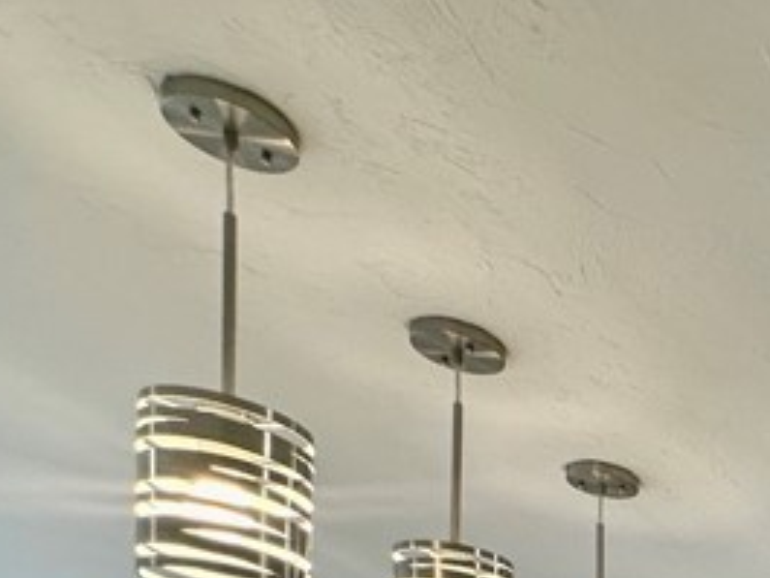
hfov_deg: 24.9
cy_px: 1037
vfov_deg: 19.9
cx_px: 1217
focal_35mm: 54
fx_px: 1202
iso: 50
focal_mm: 2.22
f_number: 2.2
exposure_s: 1/120
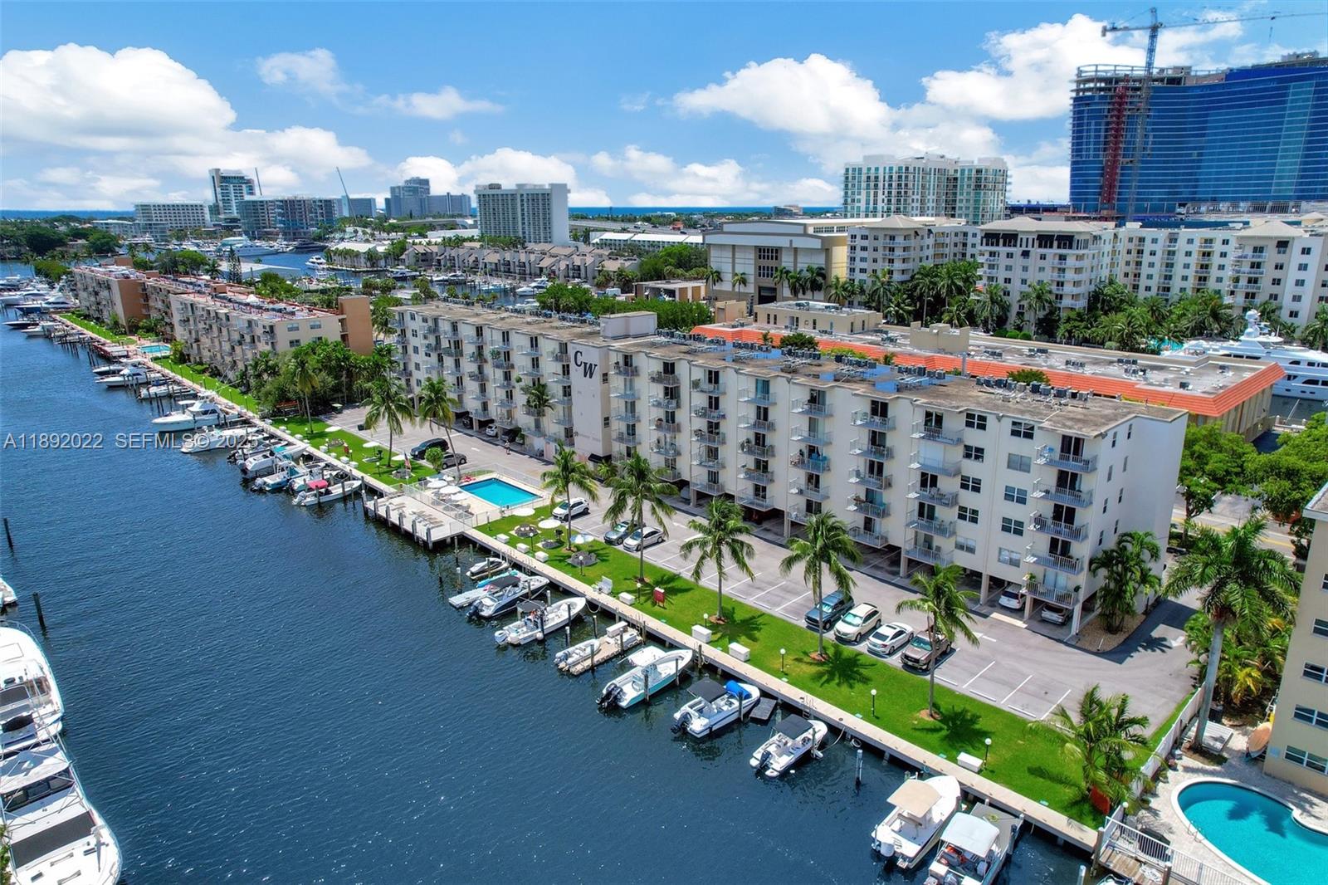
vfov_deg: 57.2
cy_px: 442
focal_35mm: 22
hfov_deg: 78.6
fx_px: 811
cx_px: 664
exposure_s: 1/2500
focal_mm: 8.38
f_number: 2.8
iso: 100
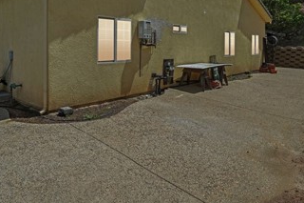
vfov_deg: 45.3
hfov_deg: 65.2
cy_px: 59
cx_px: 131
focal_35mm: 28
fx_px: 236
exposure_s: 1/320
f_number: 8
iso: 100
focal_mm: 14
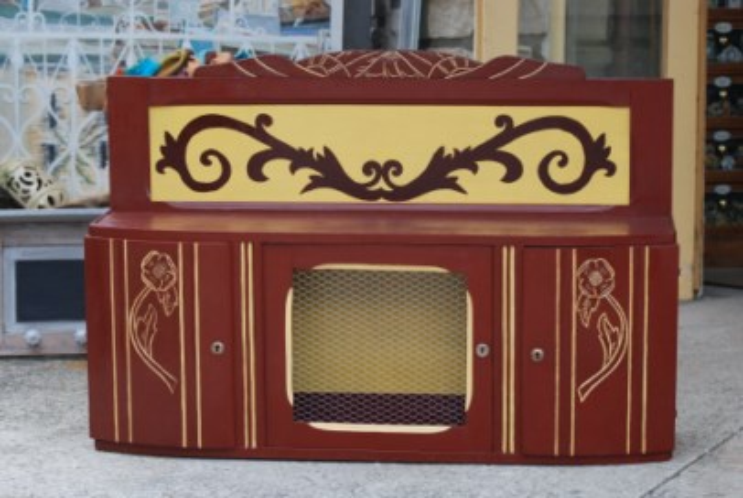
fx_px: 2325
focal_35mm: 112
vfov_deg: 12.2
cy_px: 249
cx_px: 372
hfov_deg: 18.2
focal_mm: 75
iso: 200
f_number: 4.8
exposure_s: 1/250
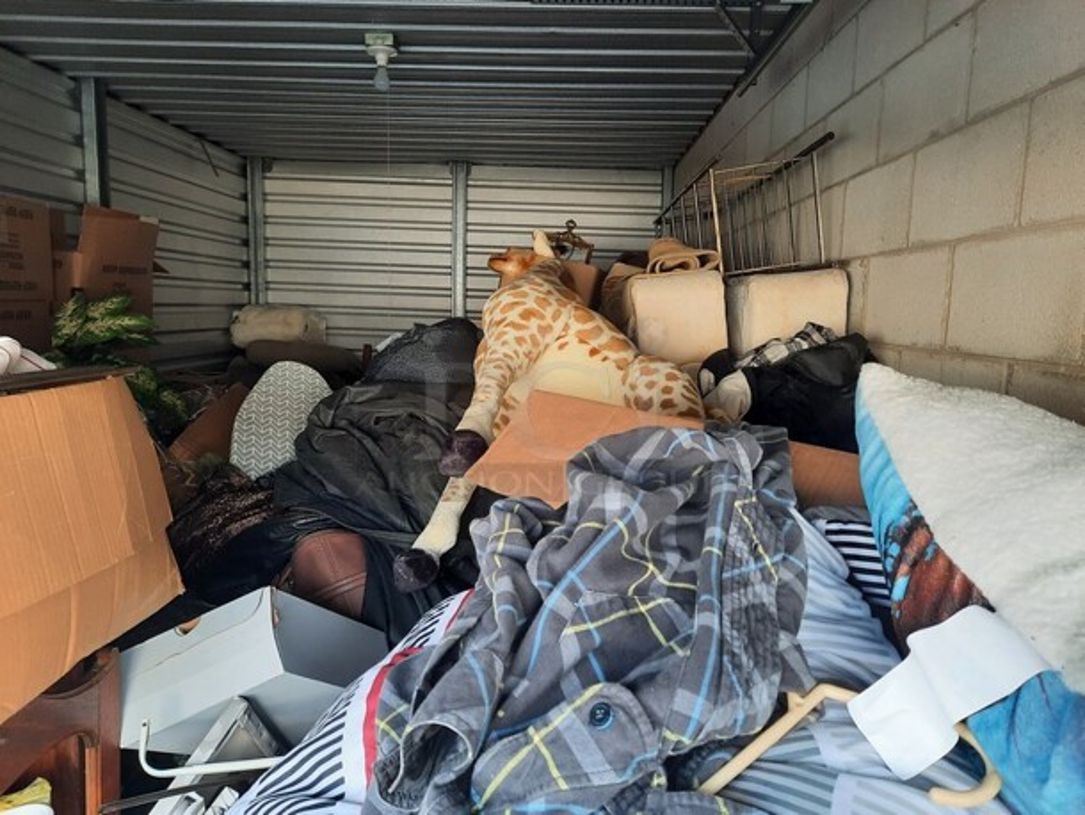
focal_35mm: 25
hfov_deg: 69.4
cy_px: 408
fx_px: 784
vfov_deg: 54.9
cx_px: 542
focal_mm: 4.6
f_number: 2
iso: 100
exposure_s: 1/60
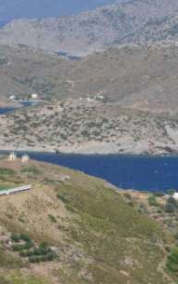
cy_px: 145
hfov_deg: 7.0
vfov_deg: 11.2
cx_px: -31
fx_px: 1449
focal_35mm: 187
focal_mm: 70
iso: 1800
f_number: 22
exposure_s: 1/250
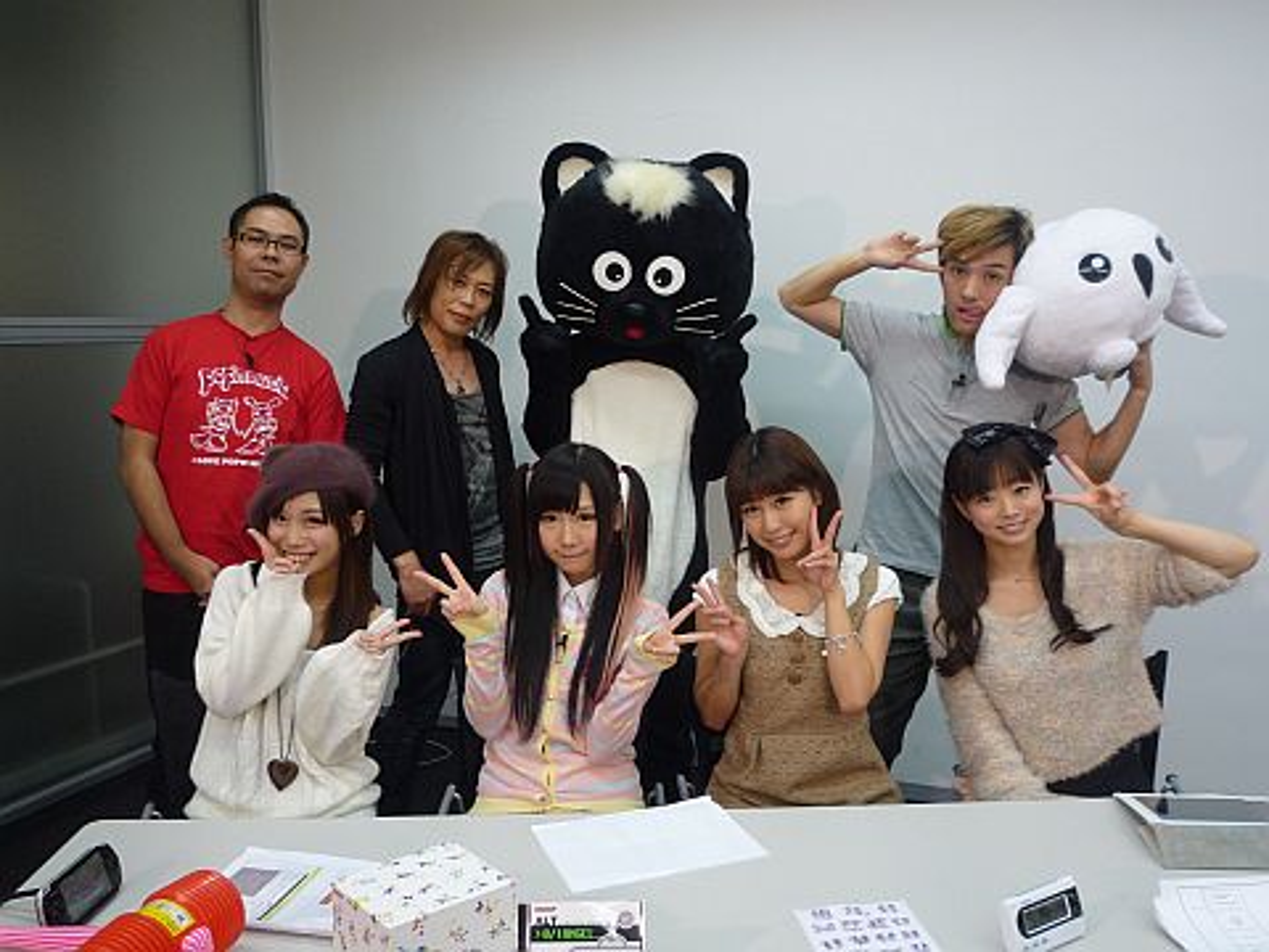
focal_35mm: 30
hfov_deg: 60.0
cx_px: 634
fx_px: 1100
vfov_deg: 46.8
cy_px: 476
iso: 100
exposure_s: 1/30
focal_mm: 4.4
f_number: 2.8
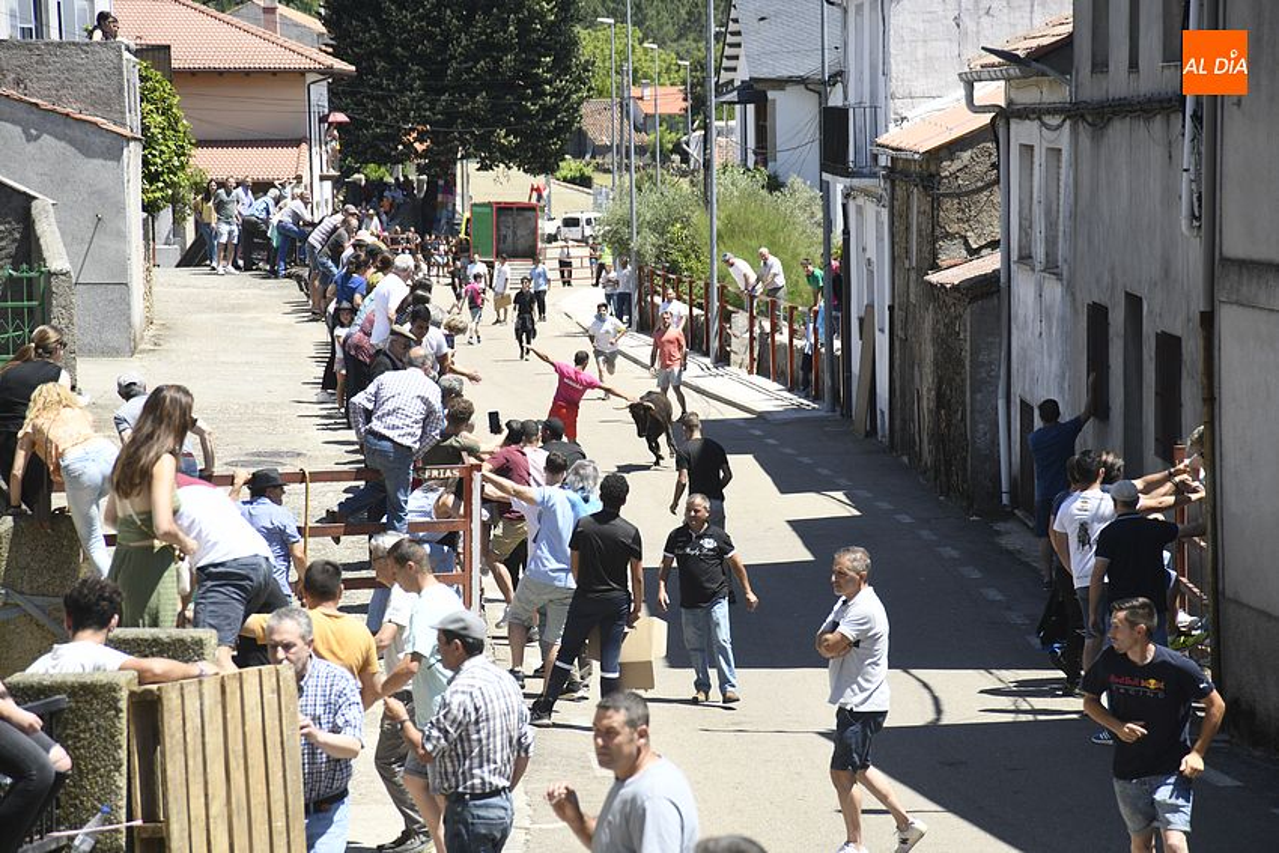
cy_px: 426
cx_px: 640
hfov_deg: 17.1
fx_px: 4264
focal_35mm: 120
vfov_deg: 11.4
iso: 250
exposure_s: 1/400
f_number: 7.1
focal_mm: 120
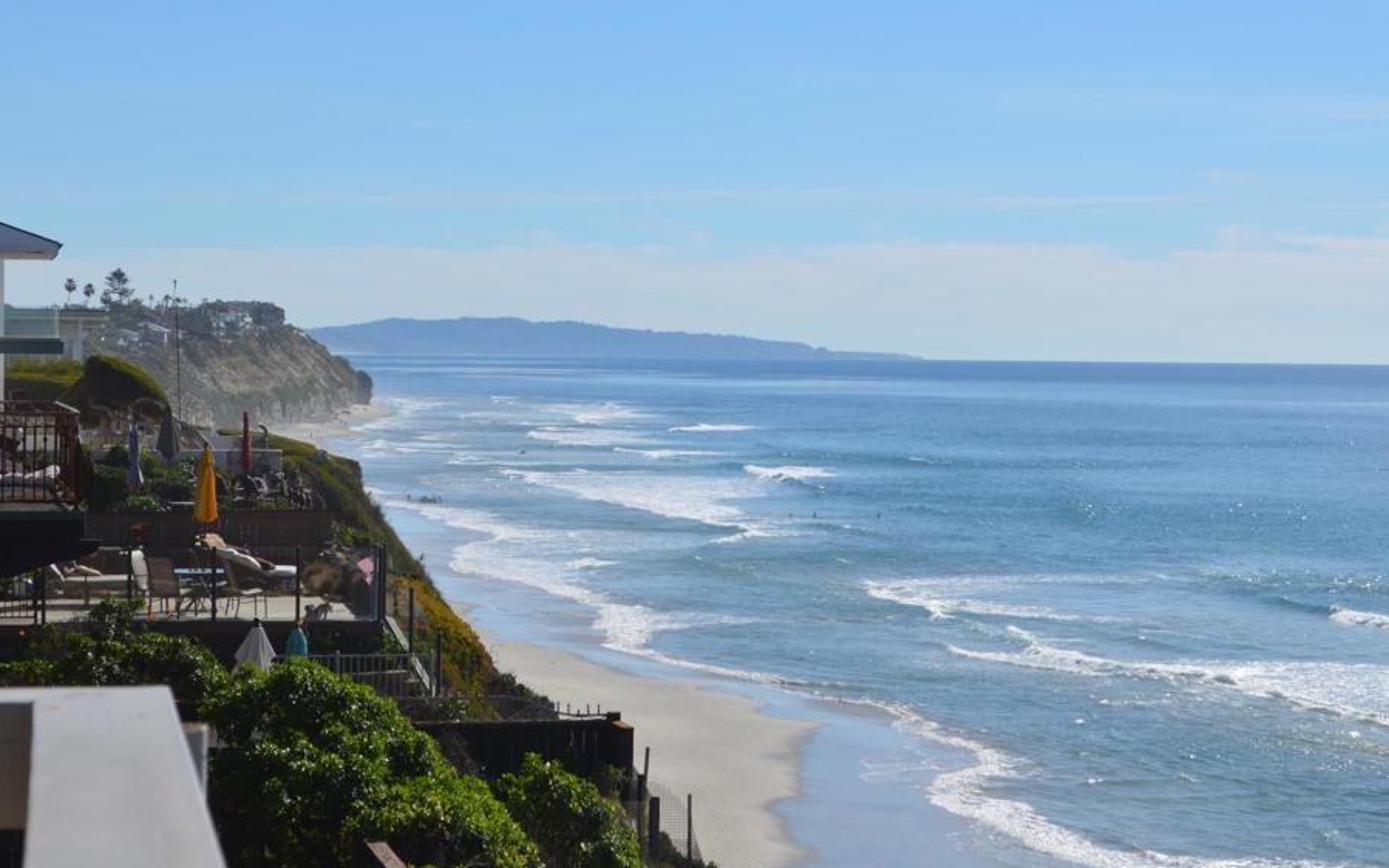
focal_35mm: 96
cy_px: 429
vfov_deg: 13.7
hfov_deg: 21.7
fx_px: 3618
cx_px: 760
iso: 100
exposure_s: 1/320
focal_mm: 55
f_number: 9
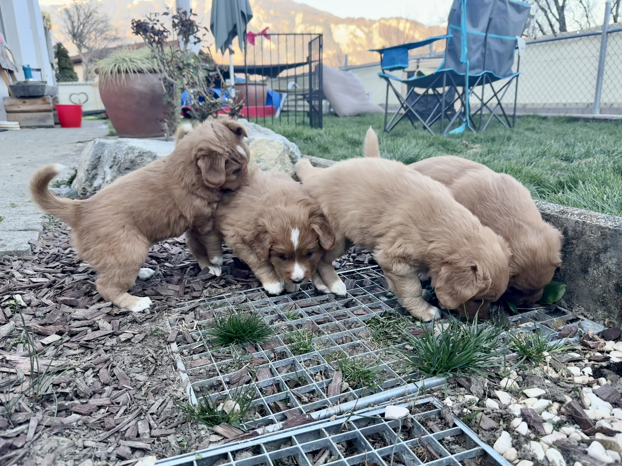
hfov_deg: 71.6
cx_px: 311
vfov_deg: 56.8
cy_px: 233
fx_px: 431
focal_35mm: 24
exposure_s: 1/317
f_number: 1.78
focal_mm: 6.76
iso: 100
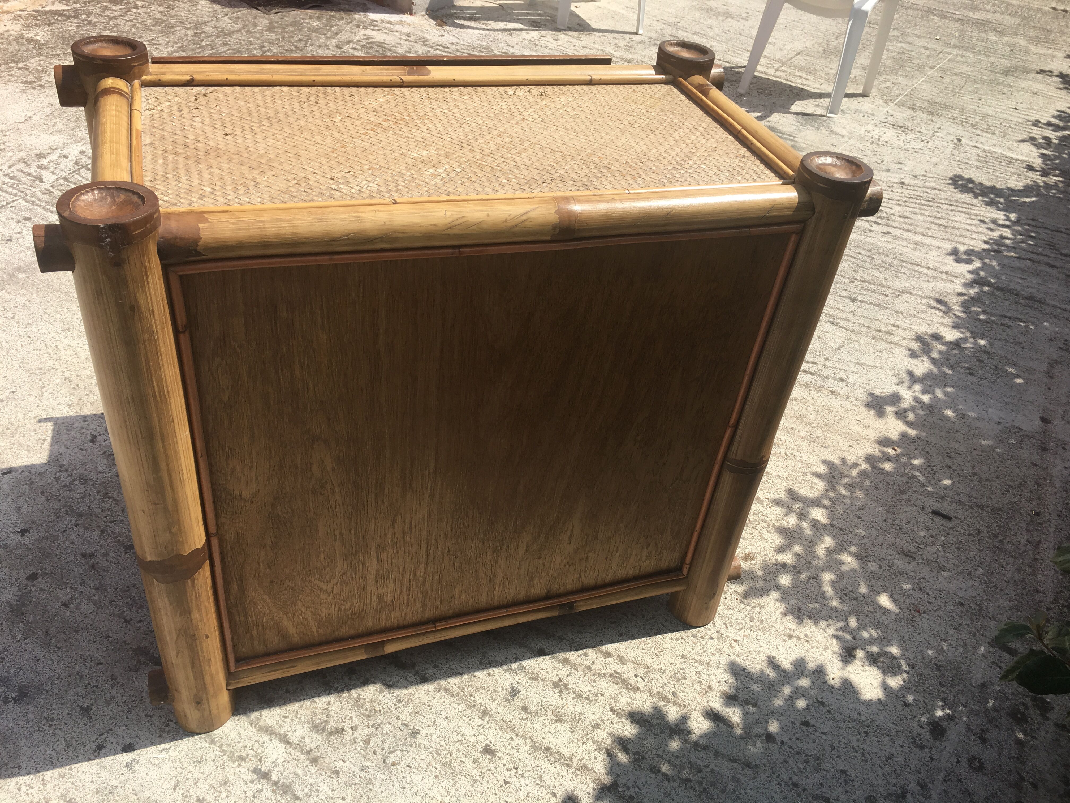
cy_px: 402
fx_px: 896
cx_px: 535
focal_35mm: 29
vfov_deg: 48.2
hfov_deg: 61.7
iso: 25
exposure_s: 1/1399
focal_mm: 4.15
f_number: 2.2
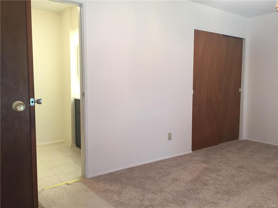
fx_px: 233
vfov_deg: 48.2
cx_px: 139
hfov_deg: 61.7
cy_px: 104
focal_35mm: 29
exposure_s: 1/30
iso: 100
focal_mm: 4.15
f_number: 2.2
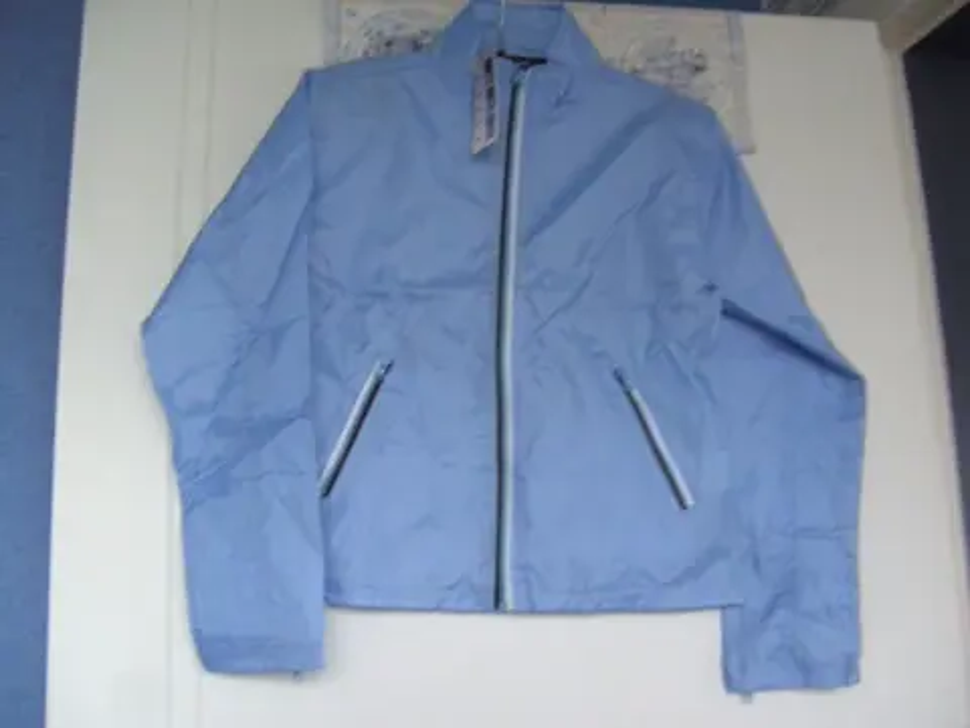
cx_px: 485
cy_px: 364
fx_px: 1037
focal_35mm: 37
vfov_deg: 38.7
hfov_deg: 50.1
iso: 100
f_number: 2.8
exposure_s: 1/2.33
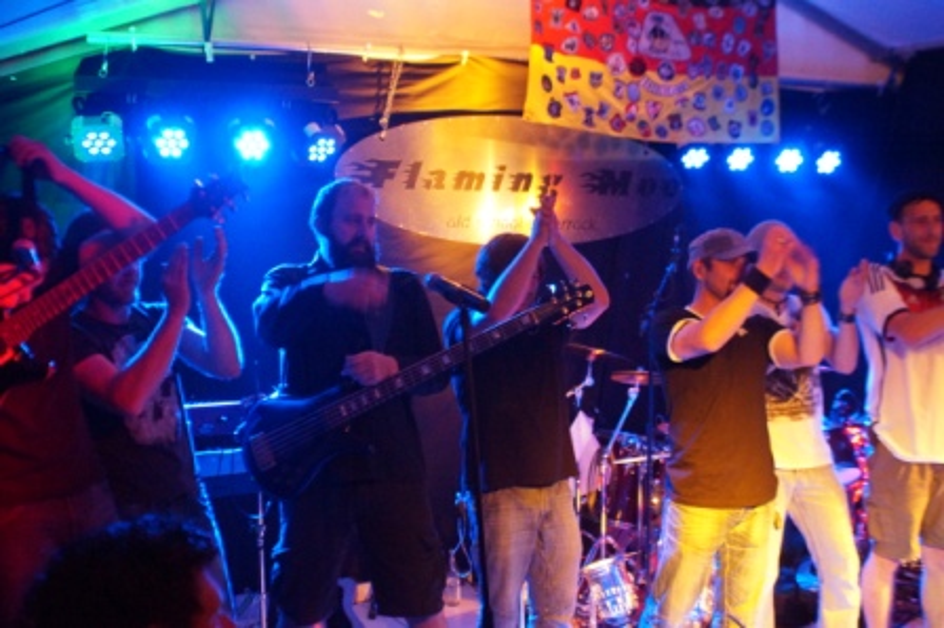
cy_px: 314
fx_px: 1100
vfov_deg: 31.8
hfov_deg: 46.4
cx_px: 472
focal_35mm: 42
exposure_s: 1/50
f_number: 3.5
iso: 3200
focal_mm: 28
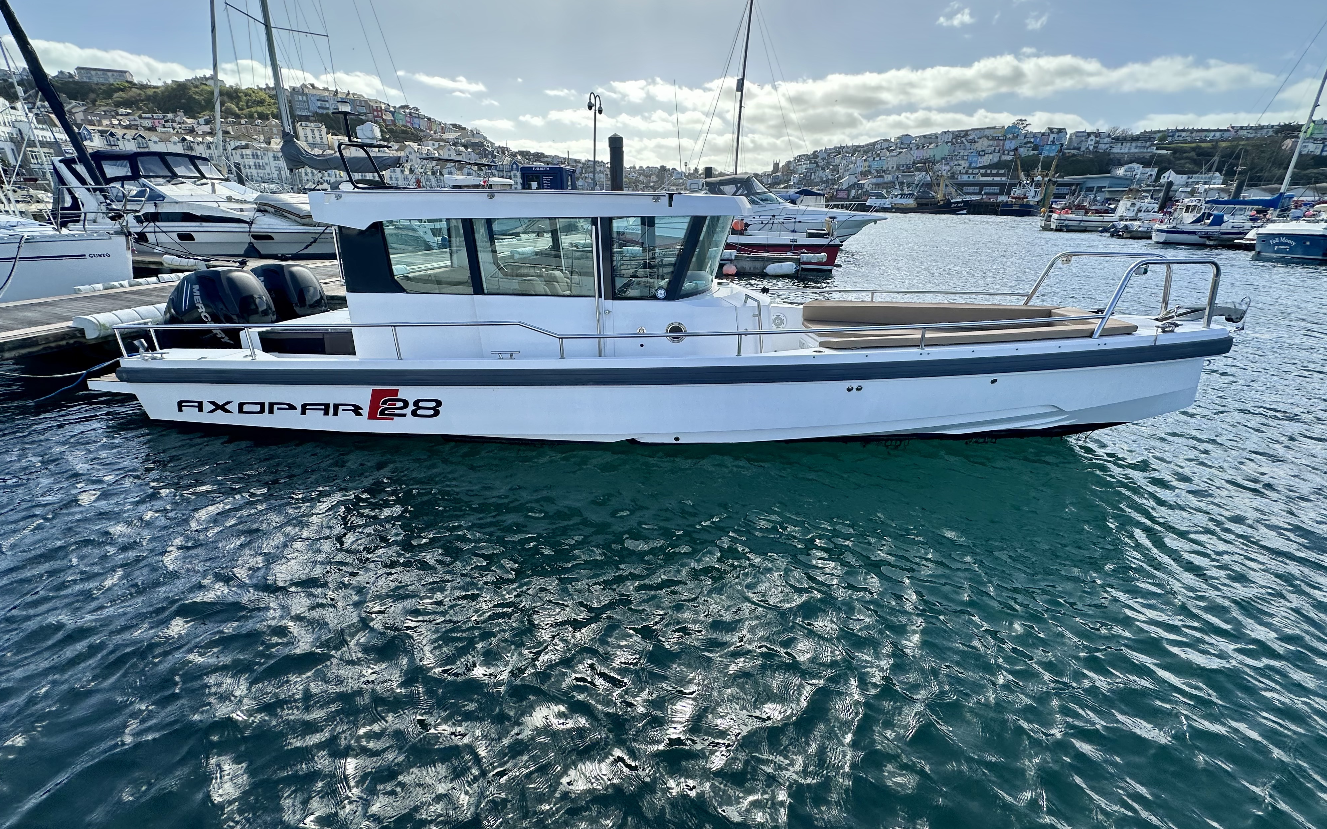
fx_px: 542
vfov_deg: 74.7
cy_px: 396
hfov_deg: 101.5
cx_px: 663
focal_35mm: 15
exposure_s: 1/895
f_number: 2.2
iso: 40
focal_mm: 2.22
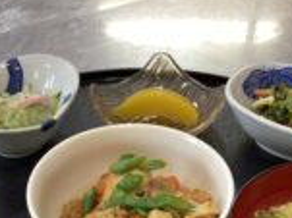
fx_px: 649
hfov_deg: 25.3
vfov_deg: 18.3
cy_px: 244
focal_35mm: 77
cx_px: 125
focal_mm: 3.3
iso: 100
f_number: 2.4
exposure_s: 1/50
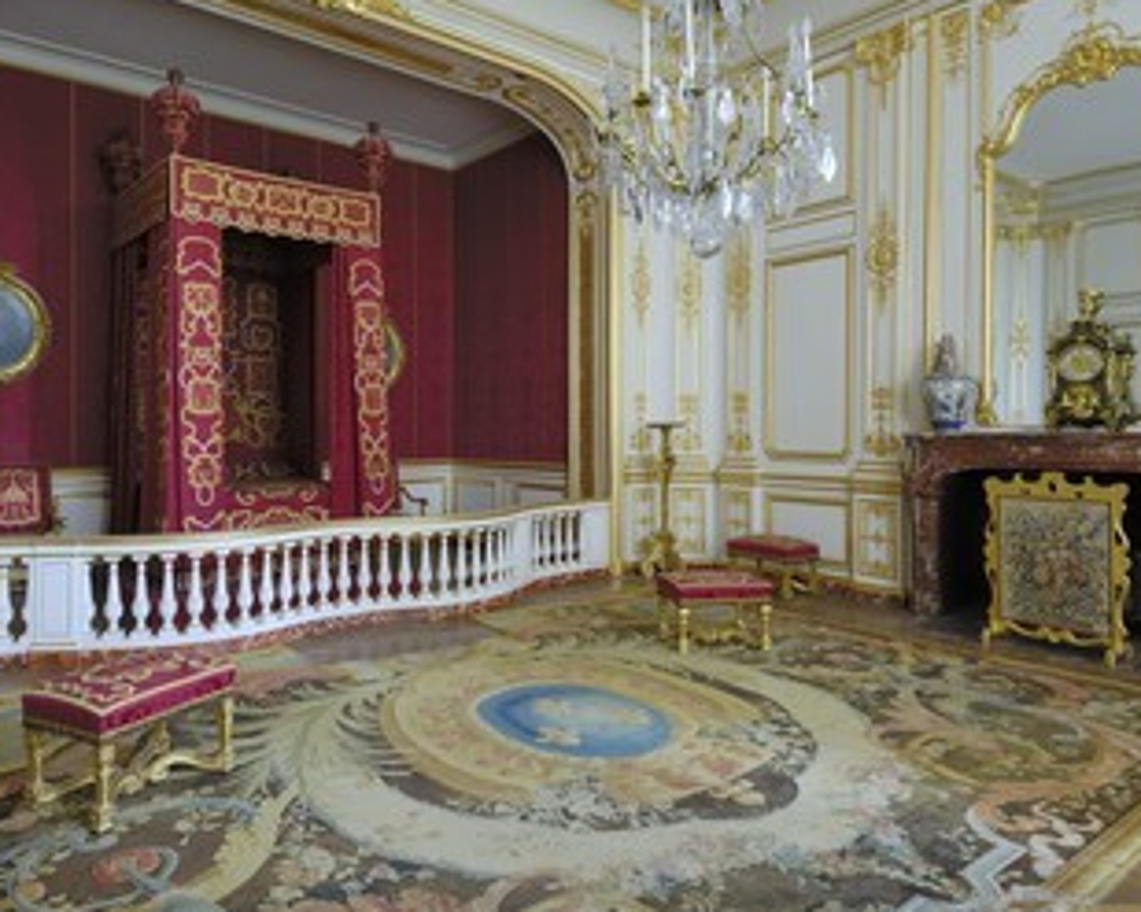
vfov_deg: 60.8
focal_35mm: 23
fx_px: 776
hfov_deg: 72.6
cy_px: 421
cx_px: 545
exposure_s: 1.3
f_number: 6.3
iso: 100
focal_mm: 12
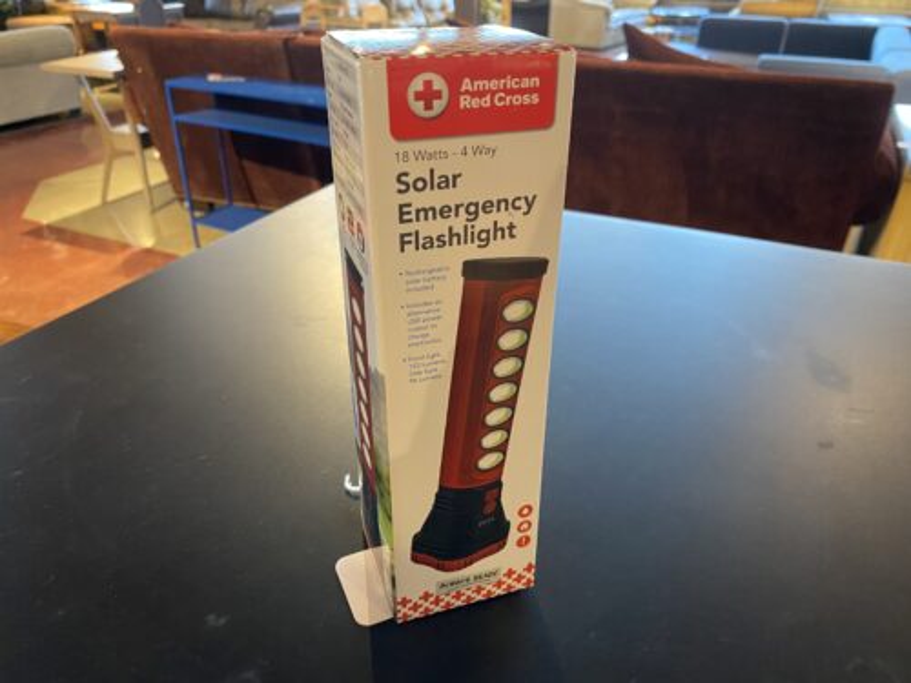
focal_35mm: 26
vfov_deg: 53.1
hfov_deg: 67.3
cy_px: 342
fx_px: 684
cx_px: 456
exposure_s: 1/60
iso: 400
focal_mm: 4.25
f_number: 1.8
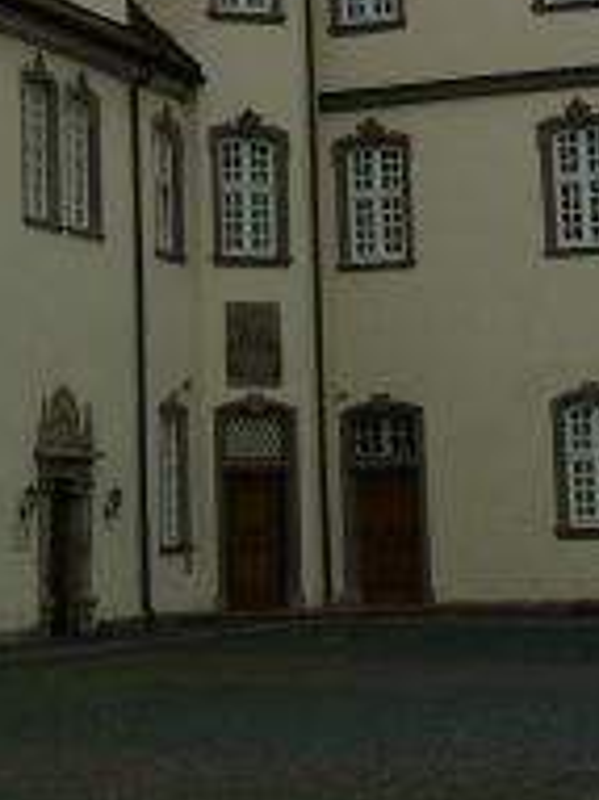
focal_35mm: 107
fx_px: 2471
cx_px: 226
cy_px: -151
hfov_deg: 13.8
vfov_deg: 17.6
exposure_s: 1/726
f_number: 5.6
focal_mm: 7.13
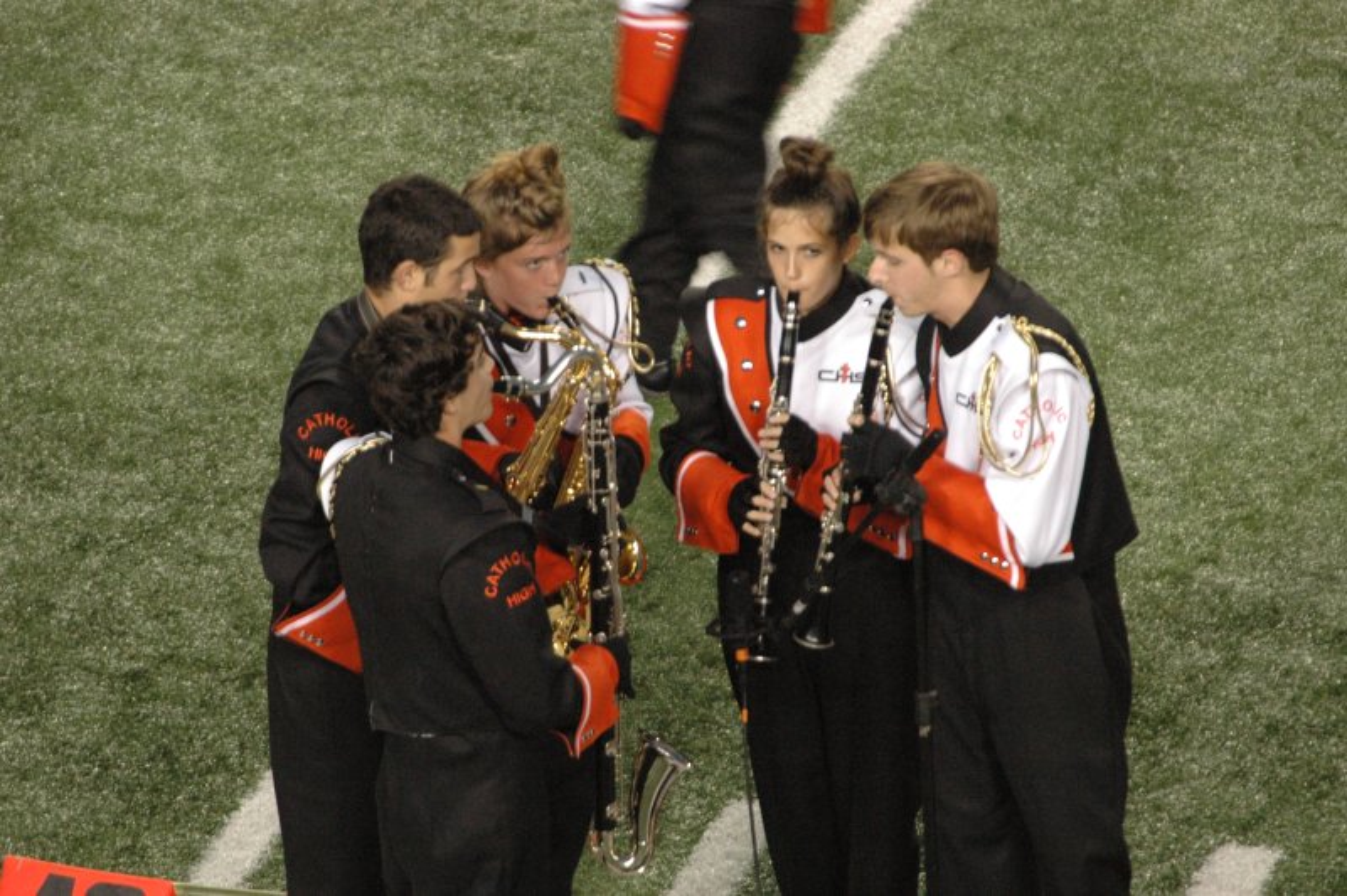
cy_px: 448
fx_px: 22431
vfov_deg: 2.3
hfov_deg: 3.4
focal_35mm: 600
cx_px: 674
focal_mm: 400
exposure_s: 1/50
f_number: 5.6
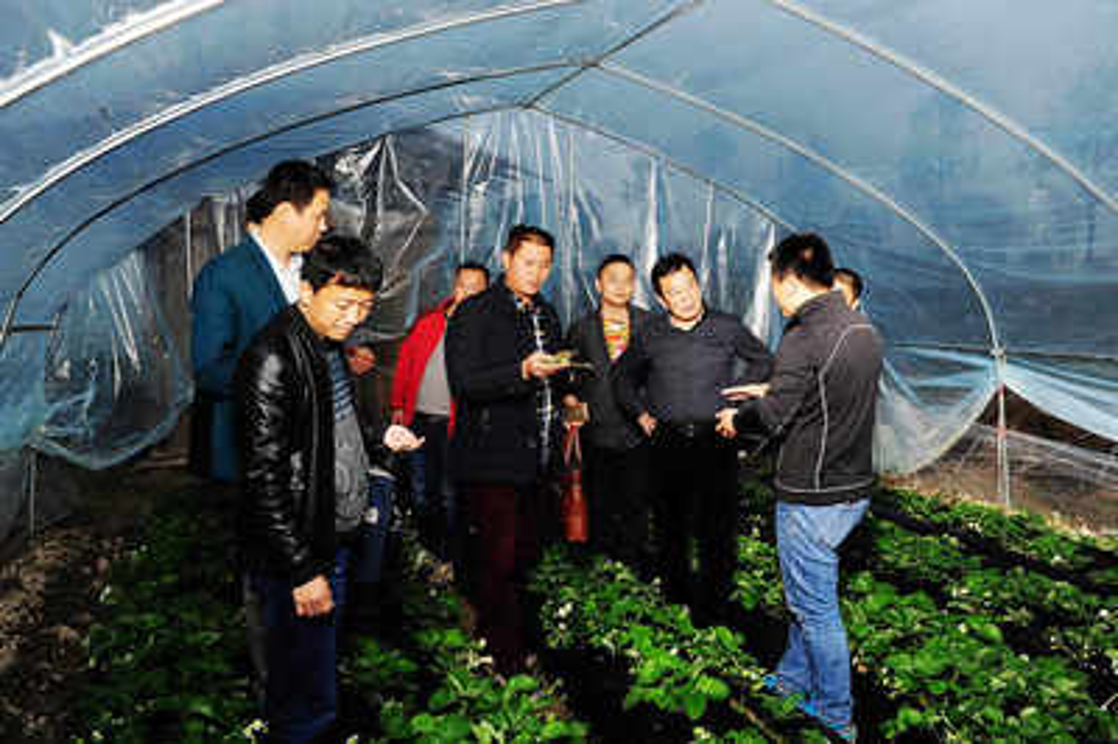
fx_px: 869
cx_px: 559
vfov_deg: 46.3
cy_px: 372
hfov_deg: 65.5
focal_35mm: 28
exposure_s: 1/160
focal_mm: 28
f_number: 5
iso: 1250
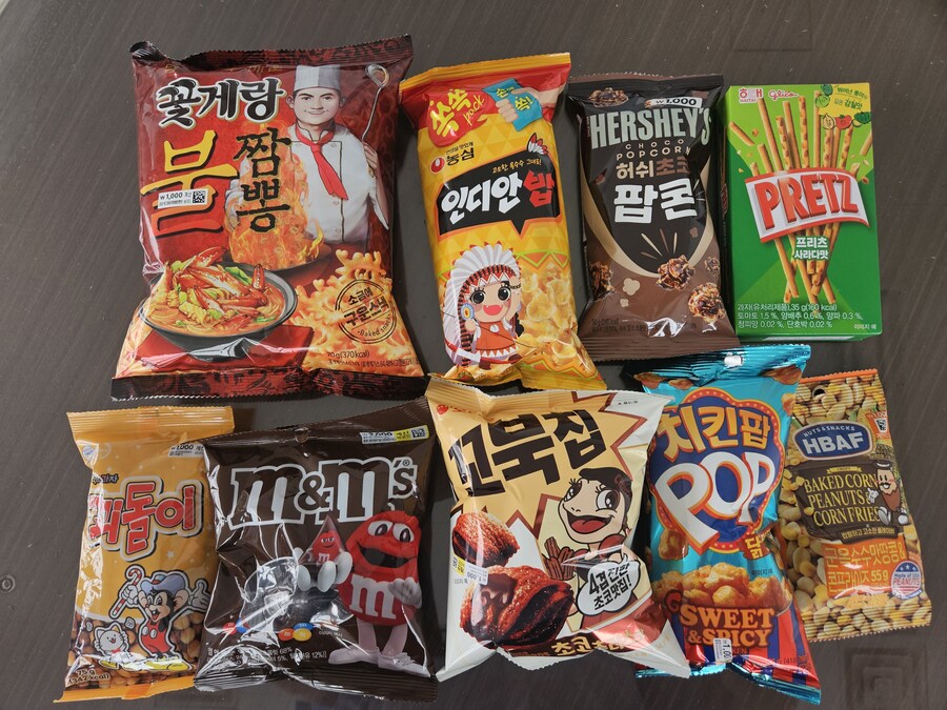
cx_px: 474
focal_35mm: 23
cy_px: 355
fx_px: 629
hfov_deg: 73.9
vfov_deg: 58.9
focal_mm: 5.4
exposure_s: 1/182
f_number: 1.8
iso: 125
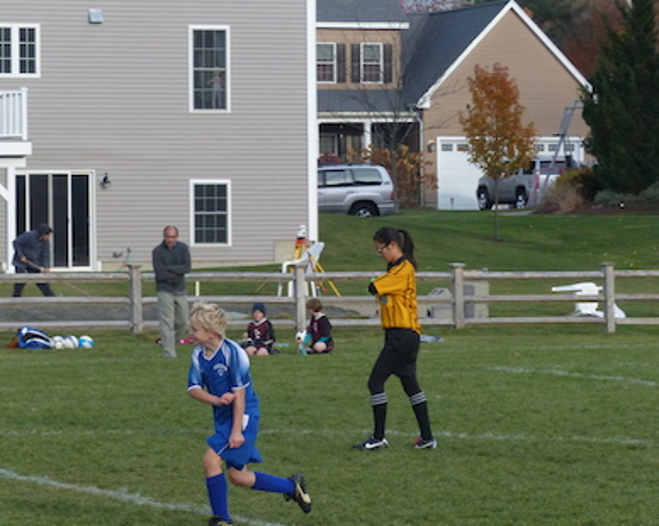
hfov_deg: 10.7
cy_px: 334
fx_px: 3528
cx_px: 210
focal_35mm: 181
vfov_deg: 8.5
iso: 320
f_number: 2.8
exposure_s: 1/500
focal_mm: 24.3
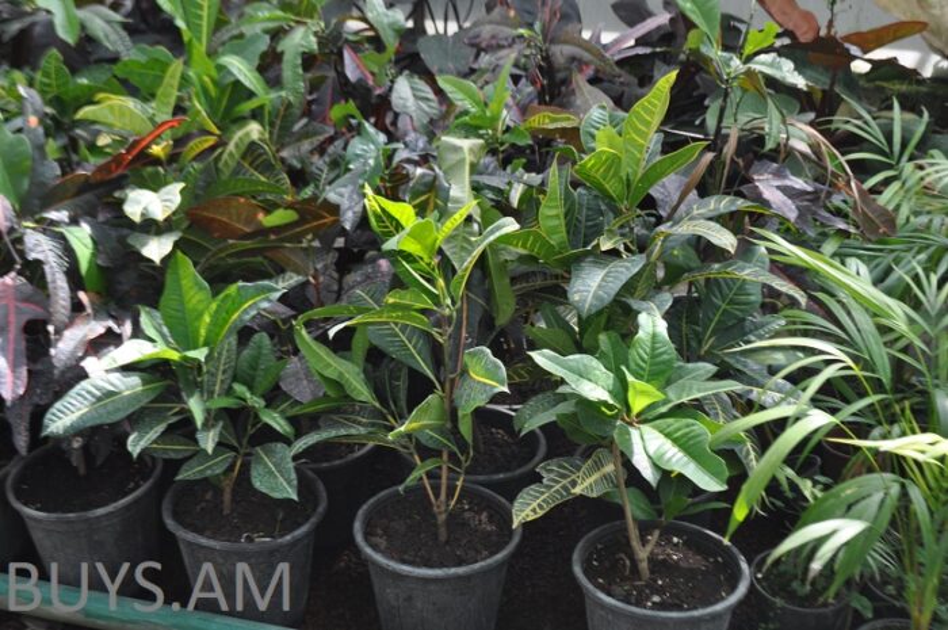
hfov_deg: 41.2
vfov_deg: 28.0
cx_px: 474
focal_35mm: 48
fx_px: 1263
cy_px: 315
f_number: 8
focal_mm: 32
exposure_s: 1/60
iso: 280
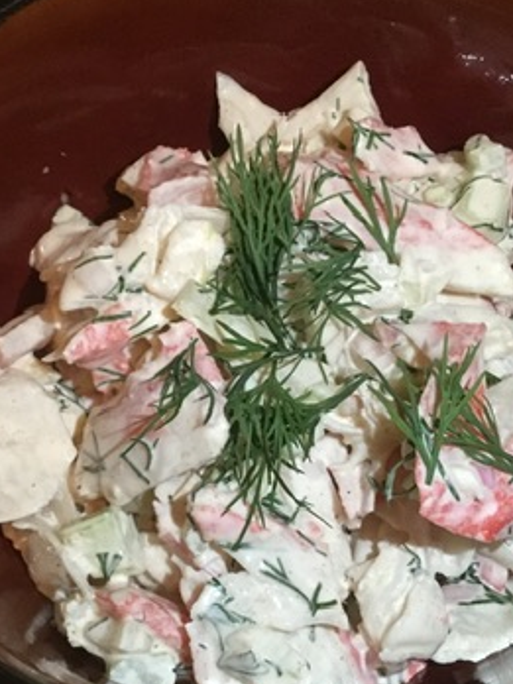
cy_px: 397
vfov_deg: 33.7
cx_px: 232
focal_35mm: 57
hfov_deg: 25.6
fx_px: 1126
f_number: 2.4
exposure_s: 1/30
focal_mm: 3.3
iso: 160
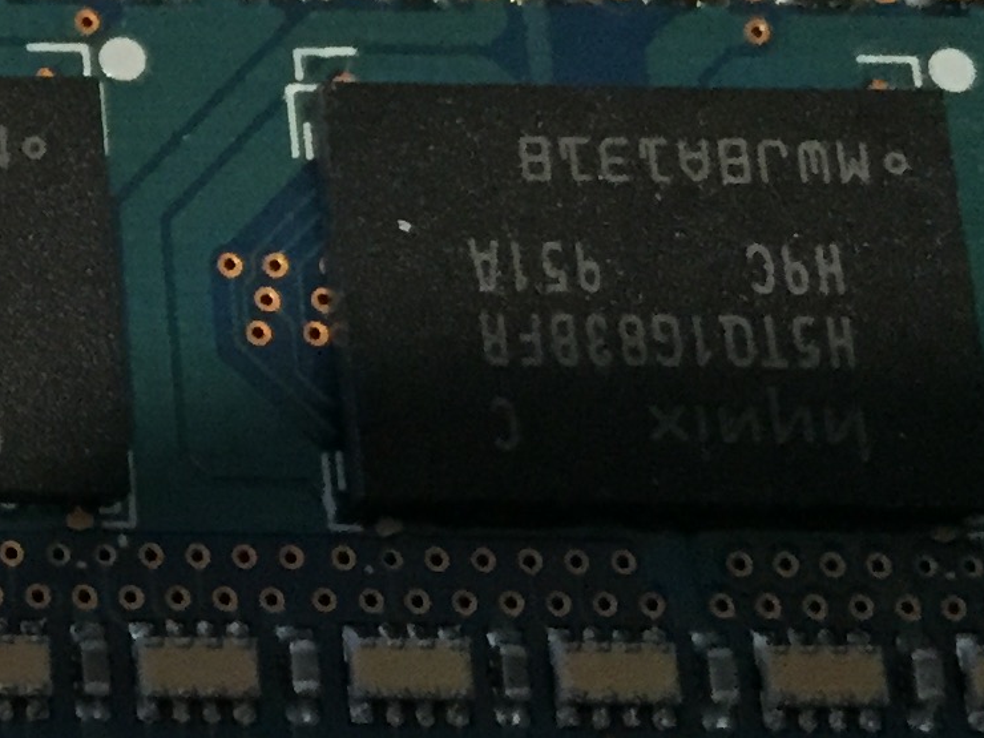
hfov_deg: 13.8
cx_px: -746
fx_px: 3639
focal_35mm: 128
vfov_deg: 11.4
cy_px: -59
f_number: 2.2
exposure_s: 1/17
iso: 320
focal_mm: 4.15
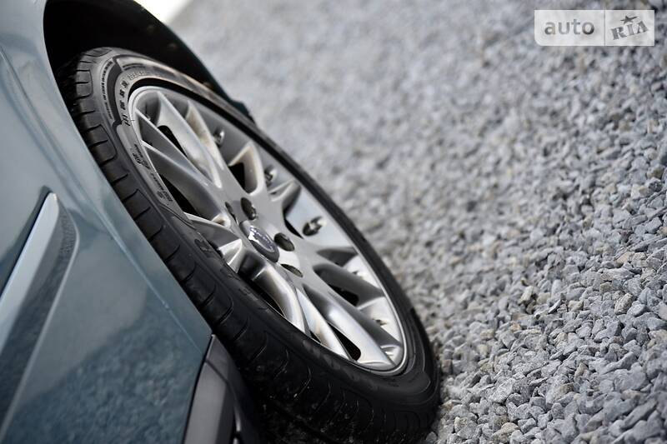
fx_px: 2223
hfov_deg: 17.1
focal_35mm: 120
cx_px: 334
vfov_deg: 11.4
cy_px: 222
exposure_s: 1/250
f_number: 4
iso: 400
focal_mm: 120
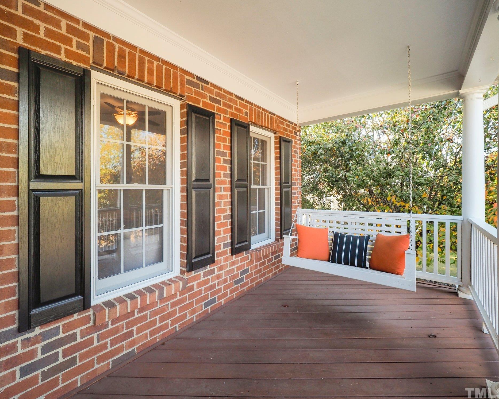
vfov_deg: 84.0
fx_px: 222
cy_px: 196
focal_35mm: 15
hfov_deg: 96.7
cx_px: 235
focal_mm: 7
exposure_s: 1/60
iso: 100
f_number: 5
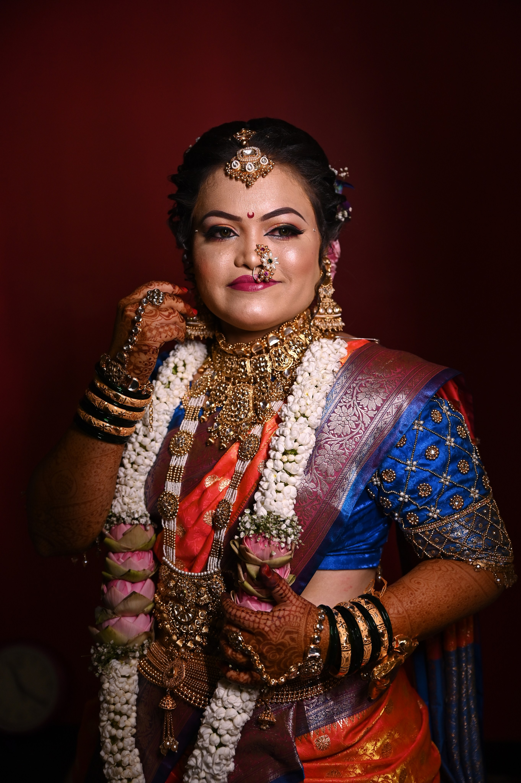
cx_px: 260
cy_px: 392
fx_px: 978
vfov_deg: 43.6
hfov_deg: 29.8
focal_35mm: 45
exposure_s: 1/200
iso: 800
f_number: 2.8
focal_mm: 45
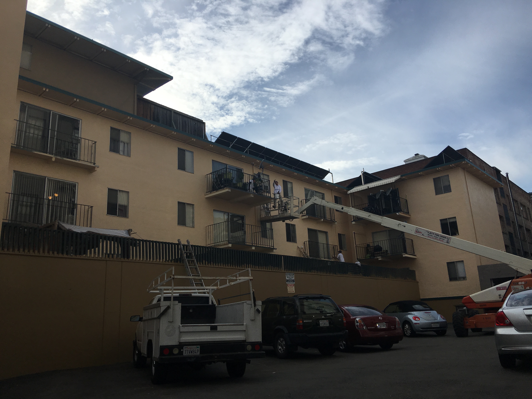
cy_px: 200
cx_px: 266
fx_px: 446
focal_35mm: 29
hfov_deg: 61.7
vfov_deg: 48.2
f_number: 2.2
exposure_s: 1/2137
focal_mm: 4.15
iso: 25
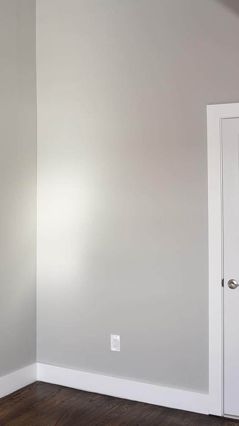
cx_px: 55
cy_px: 164
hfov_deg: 23.2
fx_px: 575
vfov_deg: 40.3
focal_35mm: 51
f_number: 4.5
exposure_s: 1/60
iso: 110
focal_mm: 24
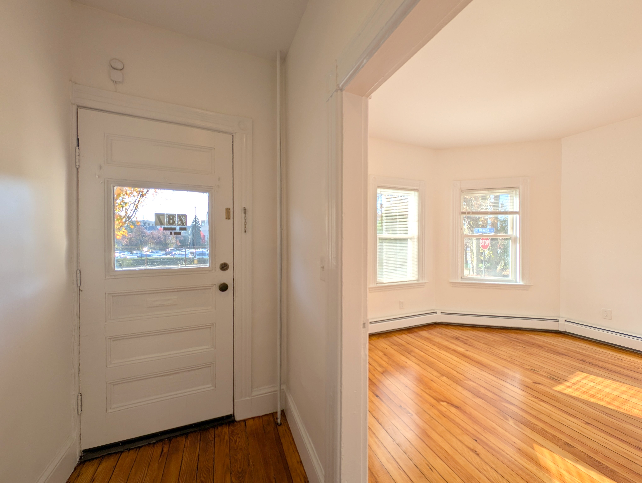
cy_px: 242
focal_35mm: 12
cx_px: 321
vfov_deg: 94.6
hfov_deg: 110.5
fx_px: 223
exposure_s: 1/423
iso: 35
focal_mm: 2.23
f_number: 1.95
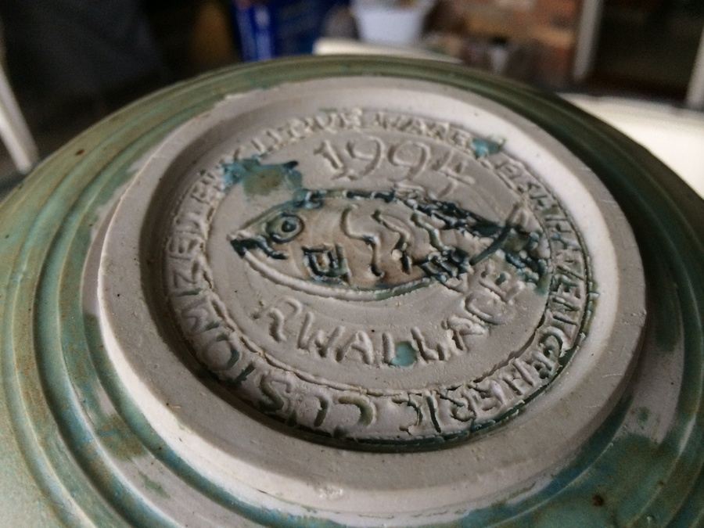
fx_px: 610
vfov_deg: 46.8
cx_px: 352
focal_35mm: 30
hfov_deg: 60.0
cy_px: 264
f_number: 2.2
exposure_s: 1/30
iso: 64
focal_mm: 4.12
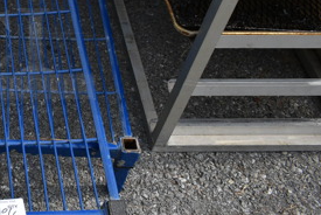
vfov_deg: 22.3
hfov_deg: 29.9
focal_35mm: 60
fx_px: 536
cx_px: -34
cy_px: 37
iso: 100
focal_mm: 18
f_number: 6.3
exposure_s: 1/160
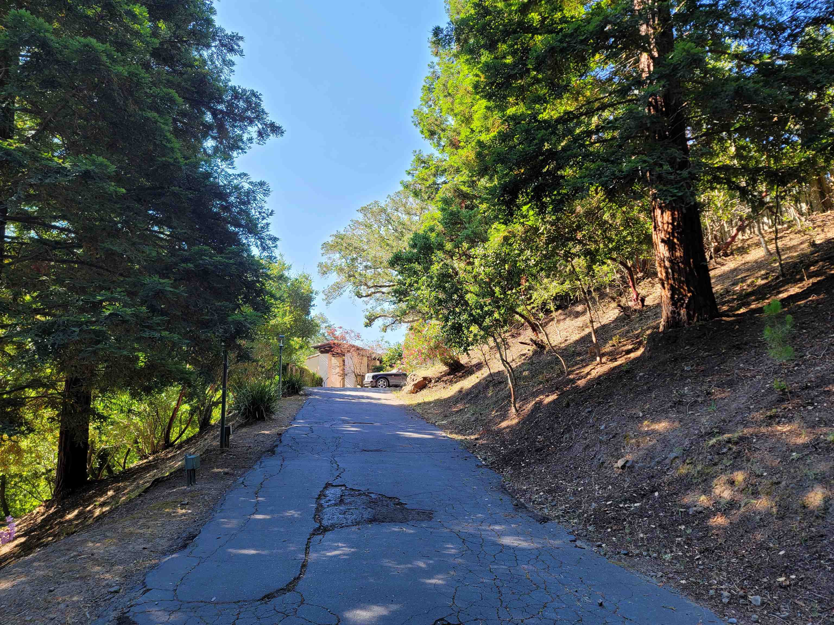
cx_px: 417
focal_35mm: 25
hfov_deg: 69.4
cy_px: 312
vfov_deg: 54.9
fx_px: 602
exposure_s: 1/122
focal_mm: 7
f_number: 1.8
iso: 20
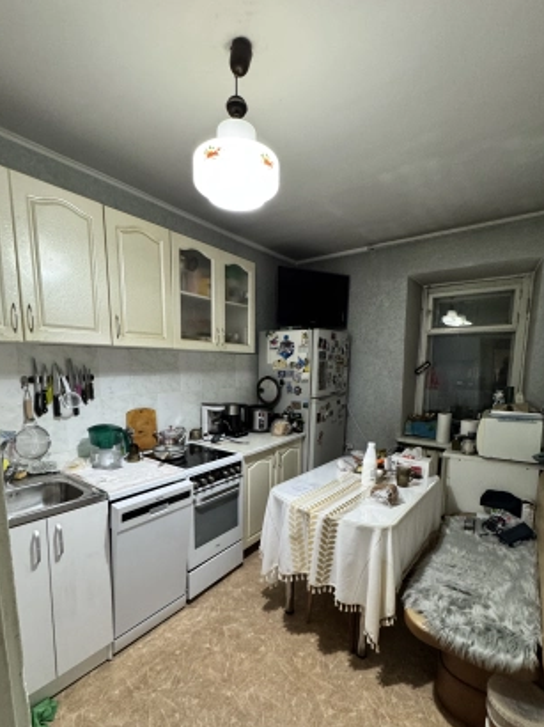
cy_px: 413
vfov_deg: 94.0
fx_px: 336
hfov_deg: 78.0
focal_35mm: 16
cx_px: 272
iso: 500
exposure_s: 1/50
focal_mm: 2.22
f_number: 2.2
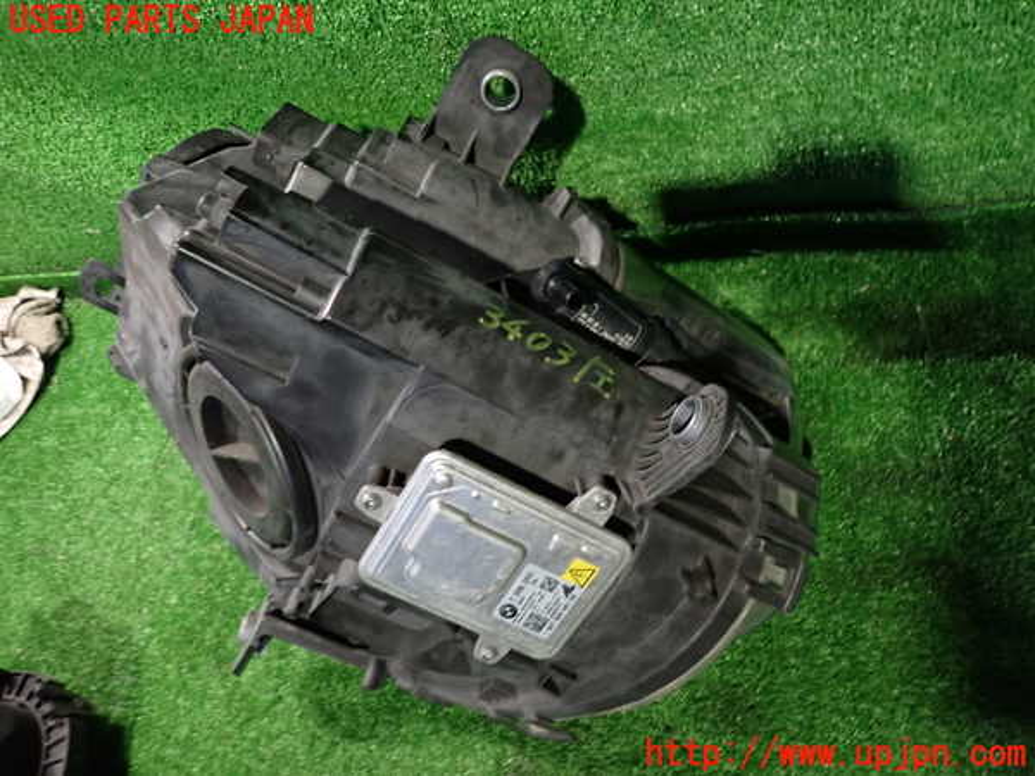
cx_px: 518
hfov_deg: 69.4
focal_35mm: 25
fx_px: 747
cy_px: 388
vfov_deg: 54.9
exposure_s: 1/30
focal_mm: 4.5
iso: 400
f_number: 2
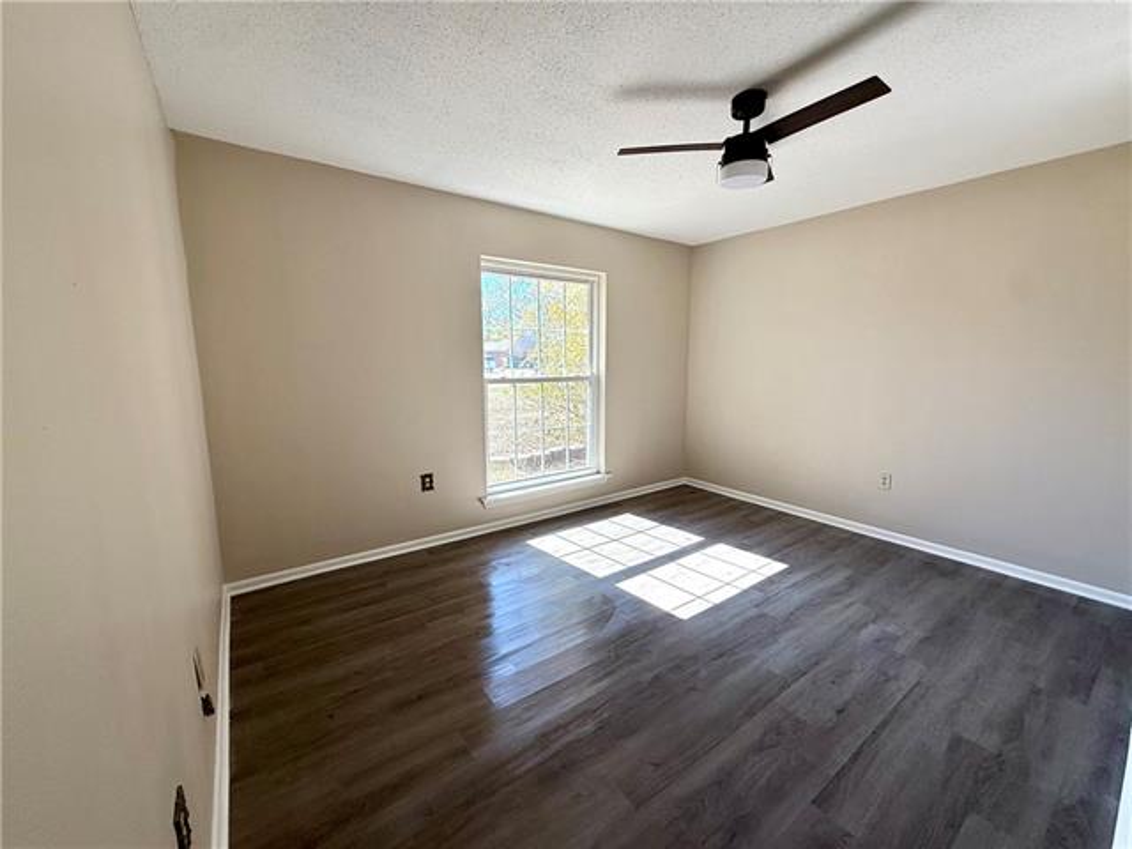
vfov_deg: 85.7
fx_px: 458
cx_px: 566
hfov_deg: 102.1
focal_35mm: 14
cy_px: 424
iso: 50
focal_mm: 2.22
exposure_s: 1/183
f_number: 2.2
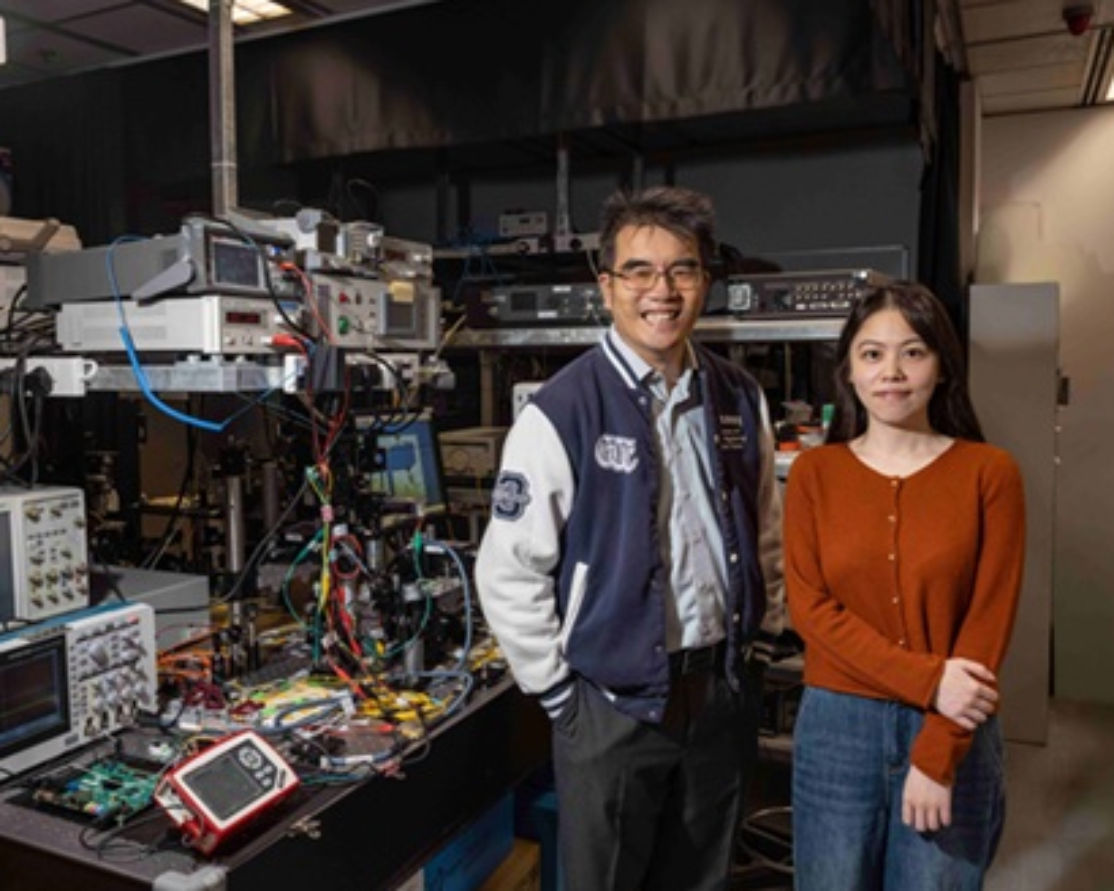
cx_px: 481
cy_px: 450
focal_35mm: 32
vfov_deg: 45.8
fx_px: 1055
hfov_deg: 55.5
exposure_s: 1/125
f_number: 8
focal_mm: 28
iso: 1250
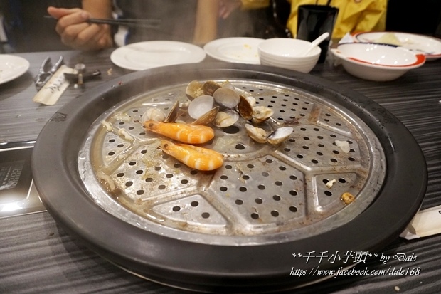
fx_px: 312
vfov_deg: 50.4
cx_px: 220
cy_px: 147
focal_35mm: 26
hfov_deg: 70.5
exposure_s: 1/60
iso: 1250
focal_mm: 17
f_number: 4
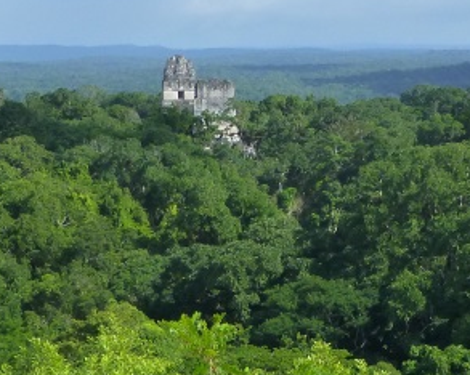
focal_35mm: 82
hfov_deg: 23.3
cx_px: 281
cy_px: 163
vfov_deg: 18.7
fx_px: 1140
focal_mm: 7.4
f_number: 3.9
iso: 160
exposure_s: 1/1000
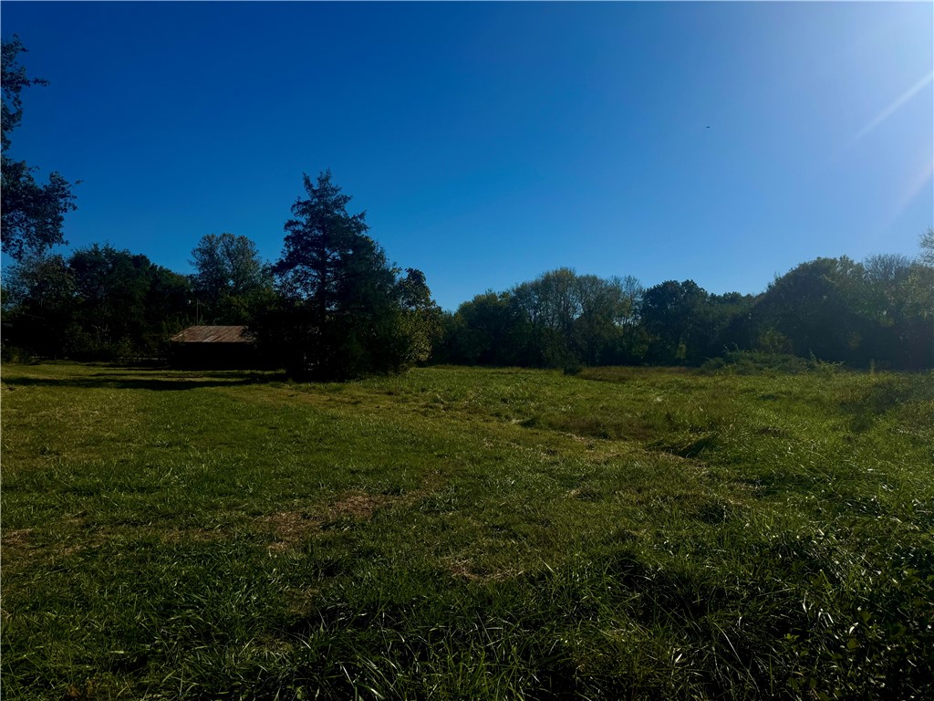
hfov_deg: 71.6
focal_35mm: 24
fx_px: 648
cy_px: 350
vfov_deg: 56.8
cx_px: 467
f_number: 1.78
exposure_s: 1/12346
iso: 64
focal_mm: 6.76
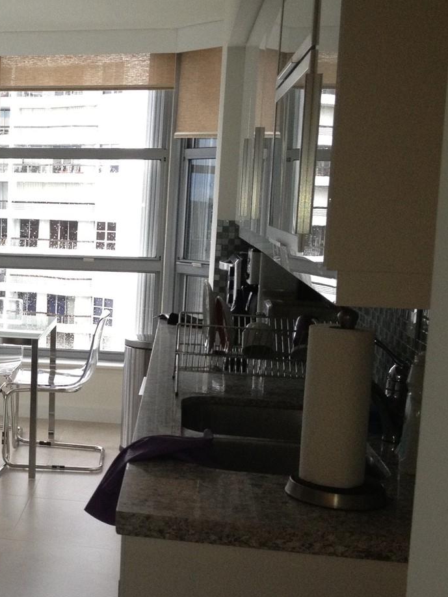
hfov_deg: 23.0
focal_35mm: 61
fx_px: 1052
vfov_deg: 31.7
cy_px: 317
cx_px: -9
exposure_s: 1/120
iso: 160
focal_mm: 4.28
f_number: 2.4
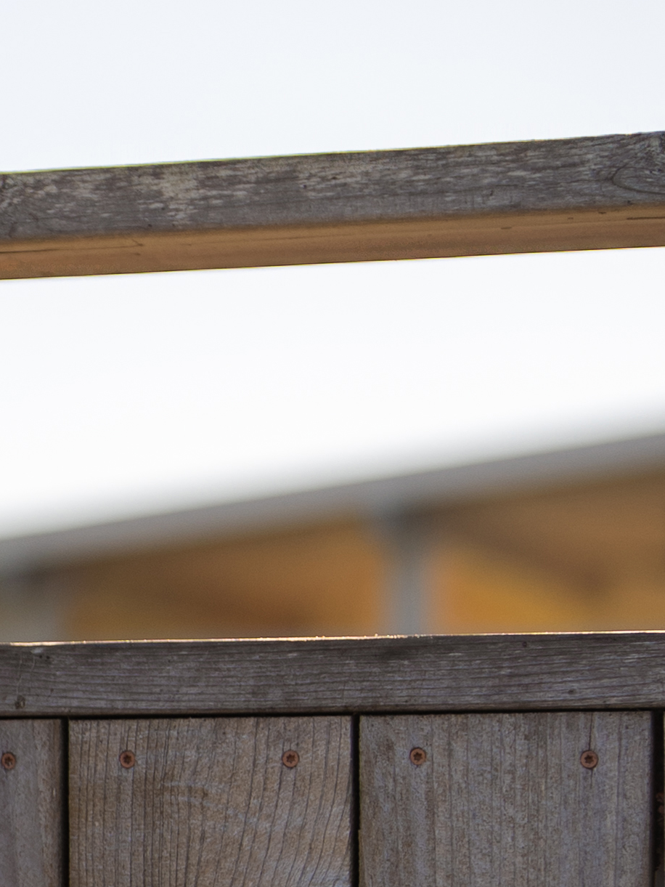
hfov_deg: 8.7
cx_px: -268
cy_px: 960
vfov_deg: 11.7
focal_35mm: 167
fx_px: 4277
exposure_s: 1/4000
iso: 80
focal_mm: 50
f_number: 1.6
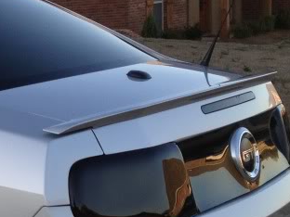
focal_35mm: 115
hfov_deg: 15.7
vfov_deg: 12.8
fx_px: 963
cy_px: 156
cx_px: -151
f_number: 2.4
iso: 64
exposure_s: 1/323
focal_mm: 4.3
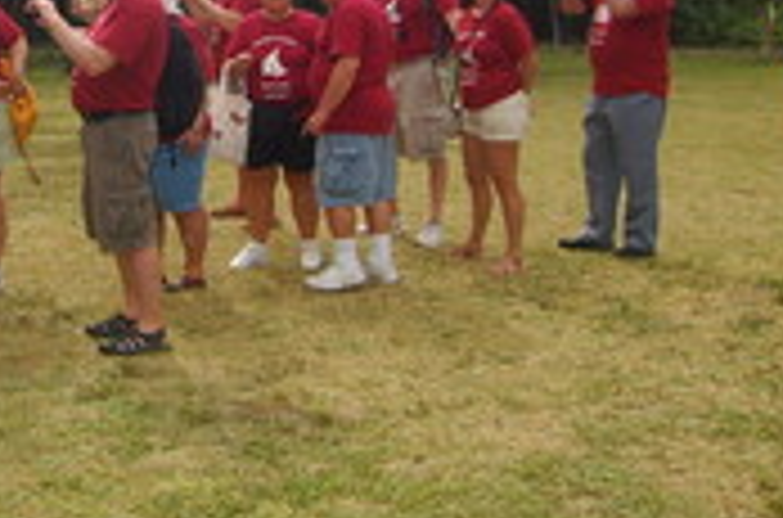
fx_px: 1518
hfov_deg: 27.0
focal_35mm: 70
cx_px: -32
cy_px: -52
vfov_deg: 18.6
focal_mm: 18
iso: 250
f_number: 5.6
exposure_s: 1/500
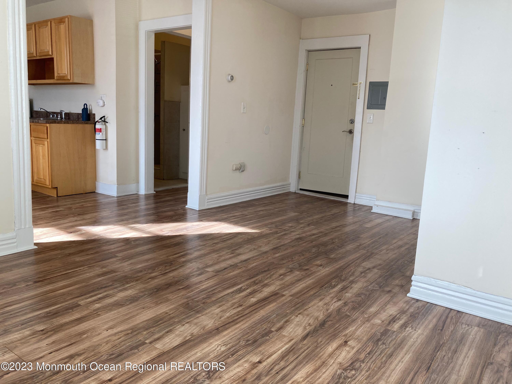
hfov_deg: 63.4
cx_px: 256
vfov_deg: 49.7
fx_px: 414
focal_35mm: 28
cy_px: 192
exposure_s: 1/120
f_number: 1.8
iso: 32
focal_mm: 3.99
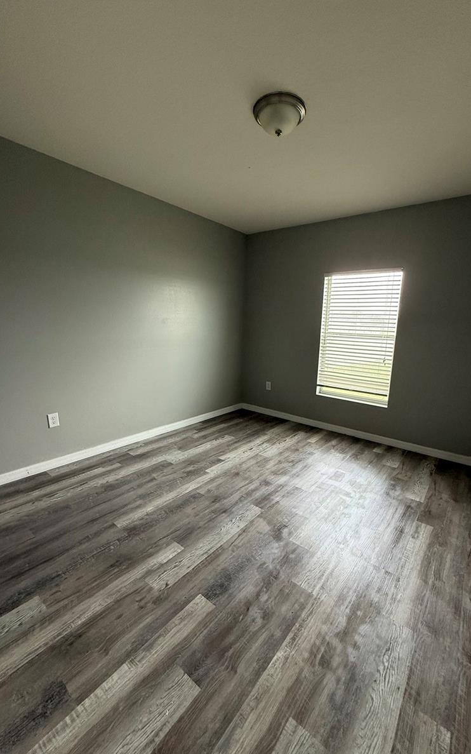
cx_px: 250
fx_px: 308
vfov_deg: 101.5
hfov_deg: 74.7
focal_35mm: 15
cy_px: 377
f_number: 2.2
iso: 200
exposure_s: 1/120
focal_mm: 2.22
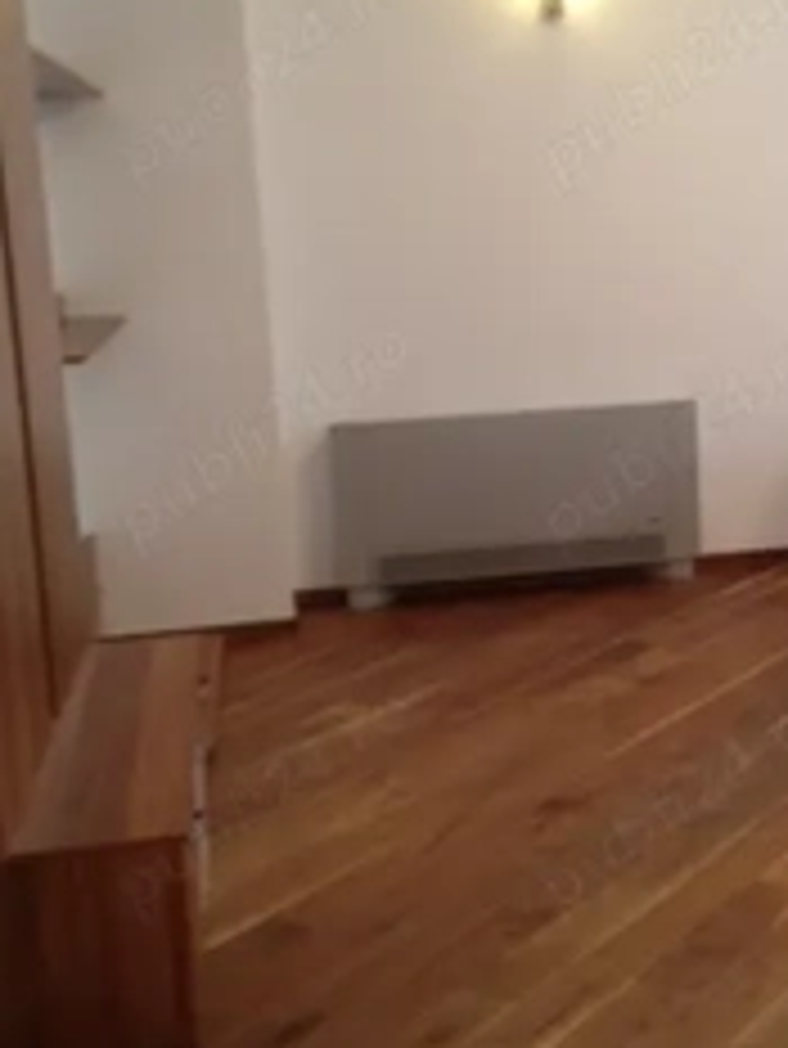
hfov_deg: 24.1
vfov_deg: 32.1
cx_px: 630
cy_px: 445
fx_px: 1819
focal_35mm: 60
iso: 200
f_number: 2.4
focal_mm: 4.28
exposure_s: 1/20
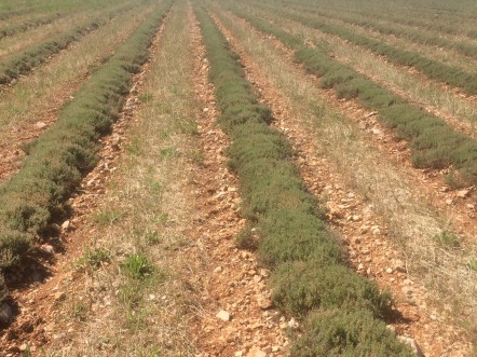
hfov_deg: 44.8
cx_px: 217
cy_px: 203
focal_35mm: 42
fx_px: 578
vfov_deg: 34.3
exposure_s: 1/1580
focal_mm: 4.15
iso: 32
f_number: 2.2
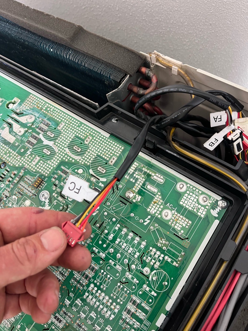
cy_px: 166
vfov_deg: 67.3
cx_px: 124
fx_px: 248
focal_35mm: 26
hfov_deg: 53.1
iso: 125
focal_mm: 5.1
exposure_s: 1/70
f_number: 1.6
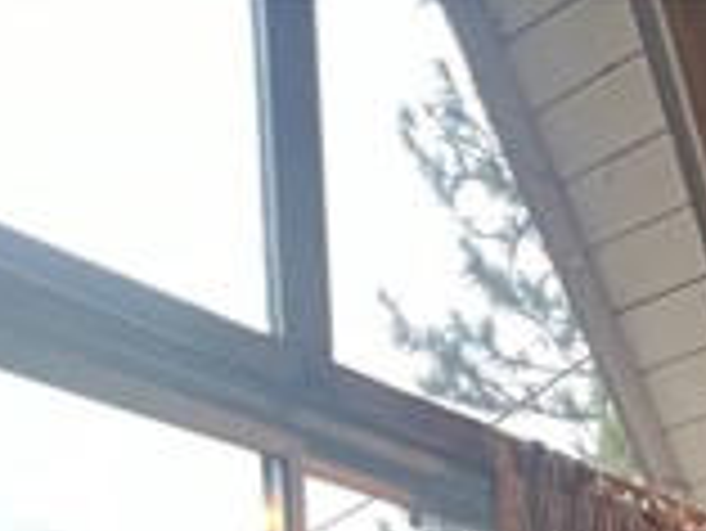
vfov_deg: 18.2
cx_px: 913
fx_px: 1082
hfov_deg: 29.3
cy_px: 1071
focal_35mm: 53
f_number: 1.8
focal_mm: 1.57
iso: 200
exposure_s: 1/60
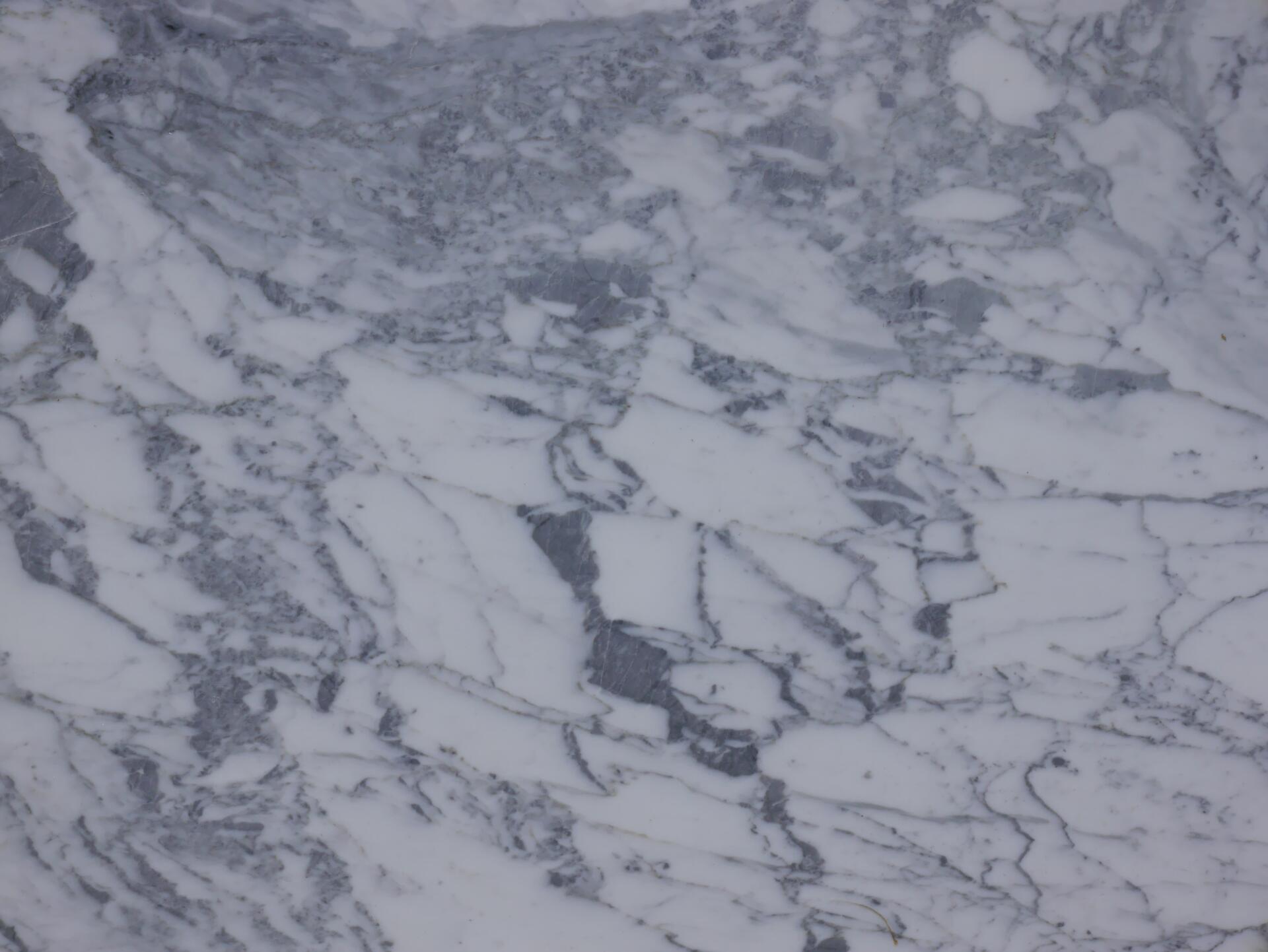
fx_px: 2859
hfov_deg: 25.0
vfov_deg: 18.9
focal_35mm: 78
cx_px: 634
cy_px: 476
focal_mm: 39
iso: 160
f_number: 9
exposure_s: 1/400
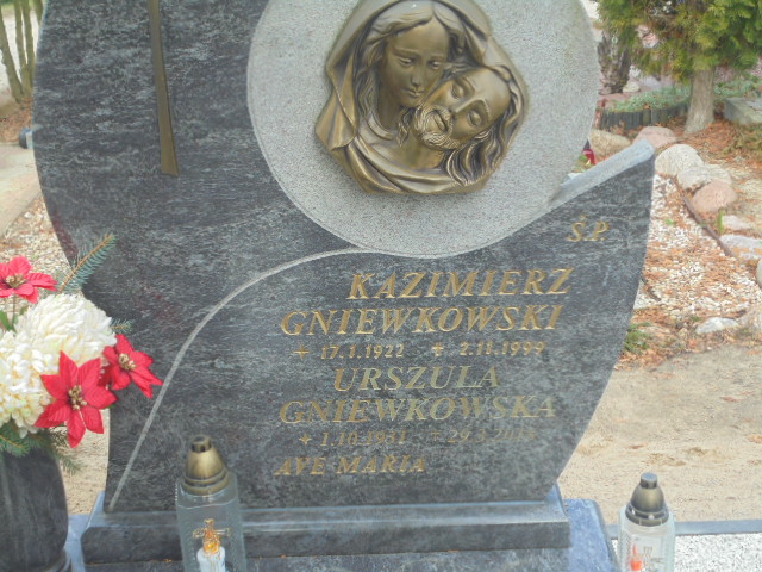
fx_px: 1079
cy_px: 286
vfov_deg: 29.7
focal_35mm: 49
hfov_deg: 38.9
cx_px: 381
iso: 100
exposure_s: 1/100
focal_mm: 8.9
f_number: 4.8
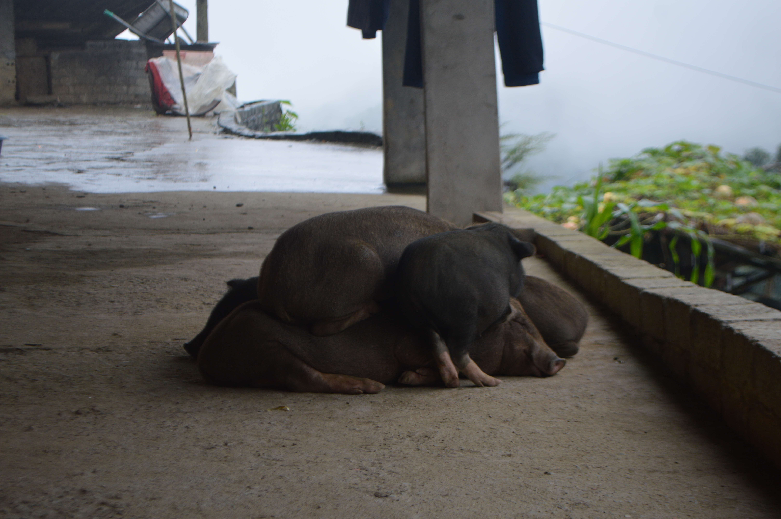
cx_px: 390
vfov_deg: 16.5
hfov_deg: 24.6
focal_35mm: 82
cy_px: 260
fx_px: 1788
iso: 250
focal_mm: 55
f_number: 5.6
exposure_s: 1/125
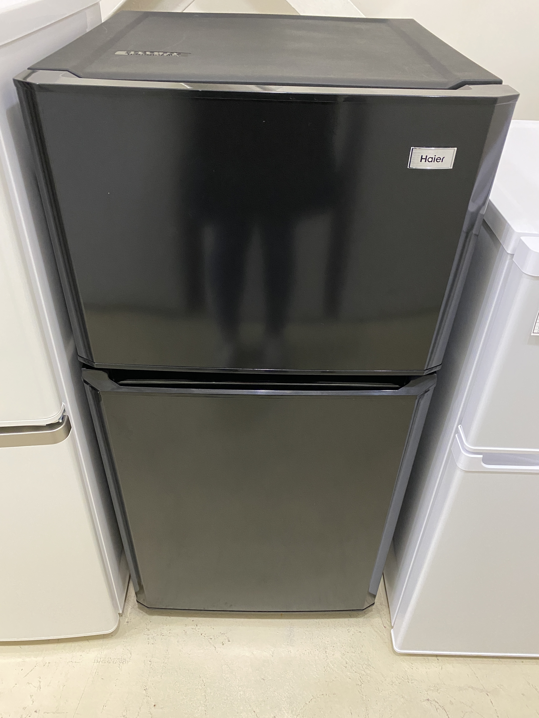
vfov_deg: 67.3
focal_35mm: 26
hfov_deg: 53.1
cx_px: 270
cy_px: 359
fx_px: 540
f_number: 1.8
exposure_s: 1/33
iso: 500
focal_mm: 4.25
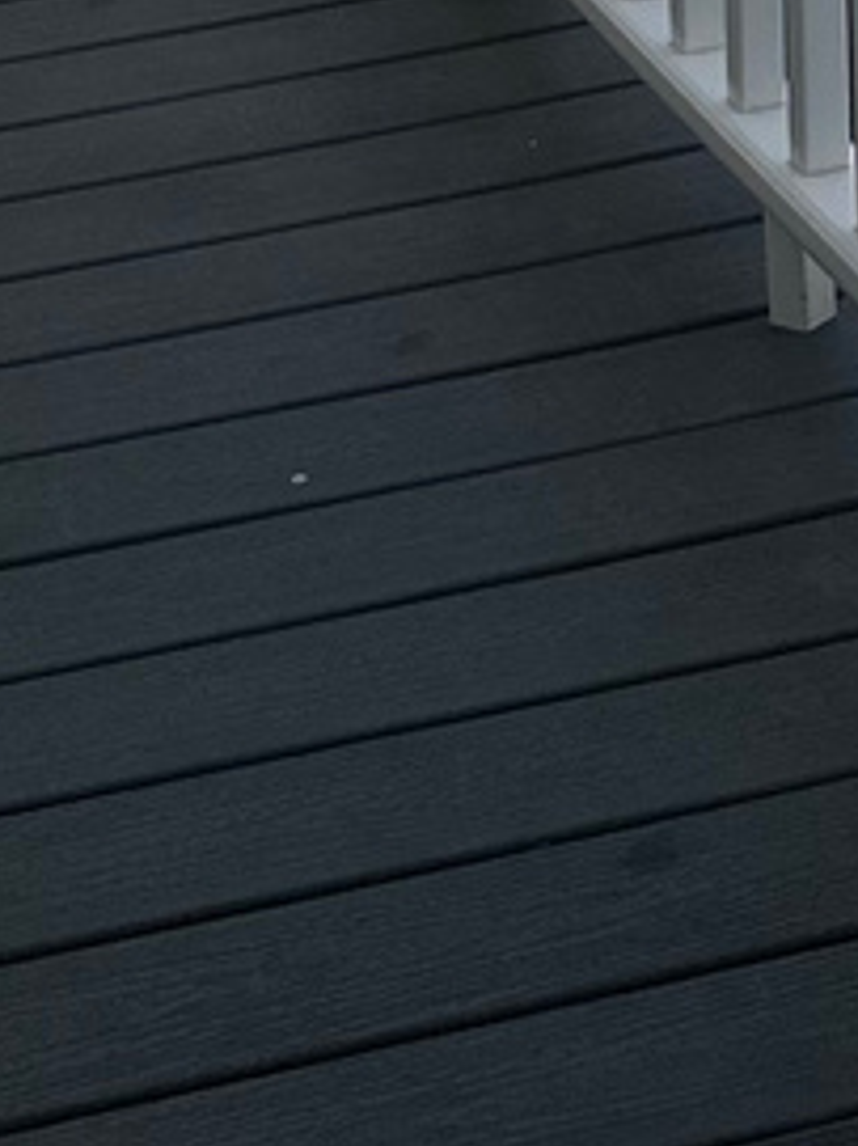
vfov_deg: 12.4
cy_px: -1324
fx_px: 4498
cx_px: 752
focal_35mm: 136
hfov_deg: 10.8
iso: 80
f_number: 1.78
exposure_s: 1/4762
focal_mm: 6.86
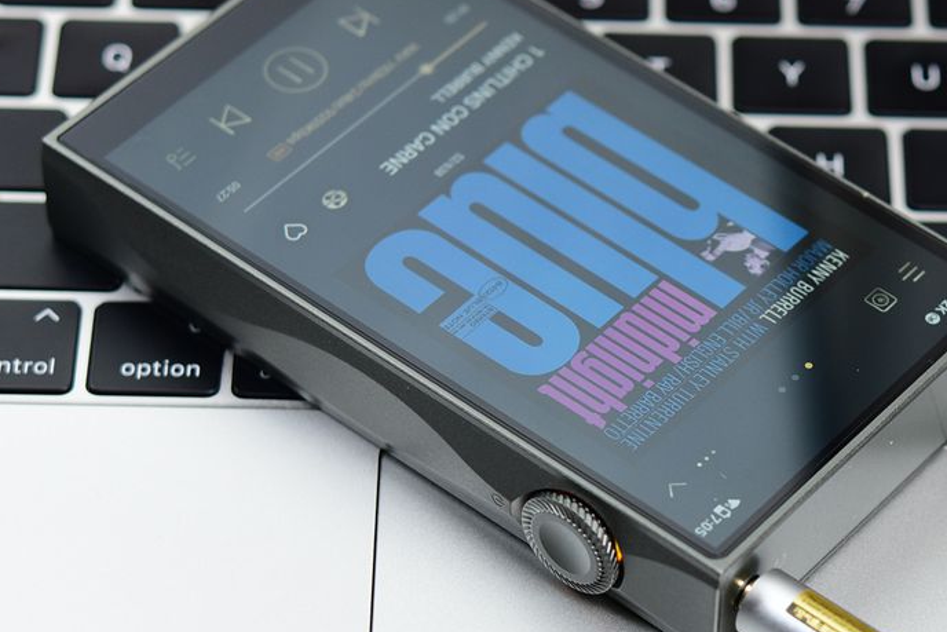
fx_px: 4131
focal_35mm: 157
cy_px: 504
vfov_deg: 8.7
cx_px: 820
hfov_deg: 13.0
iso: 400
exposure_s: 1/125
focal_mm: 60
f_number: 4.5
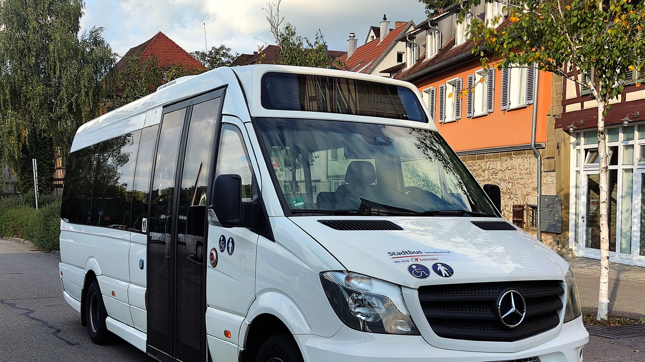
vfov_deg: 27.5
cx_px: 325
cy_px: 243
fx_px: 735
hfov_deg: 47.4
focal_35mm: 43
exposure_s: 1/958
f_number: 1.79
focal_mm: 4.71
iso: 50
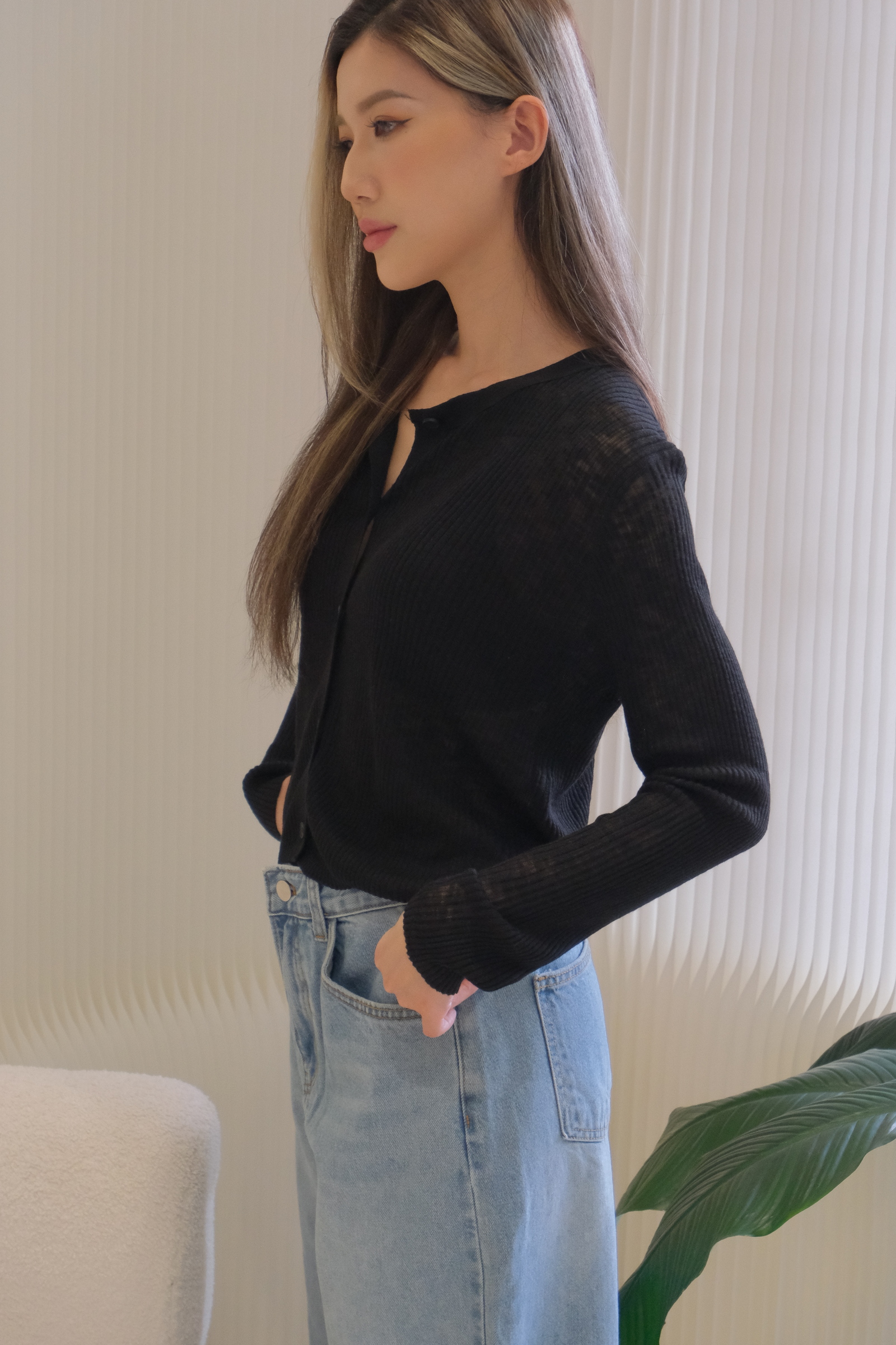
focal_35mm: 68
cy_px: 672
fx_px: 2538
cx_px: 448
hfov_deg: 20.0
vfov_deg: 29.7
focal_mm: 45
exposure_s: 1/280
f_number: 5.6
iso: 5000
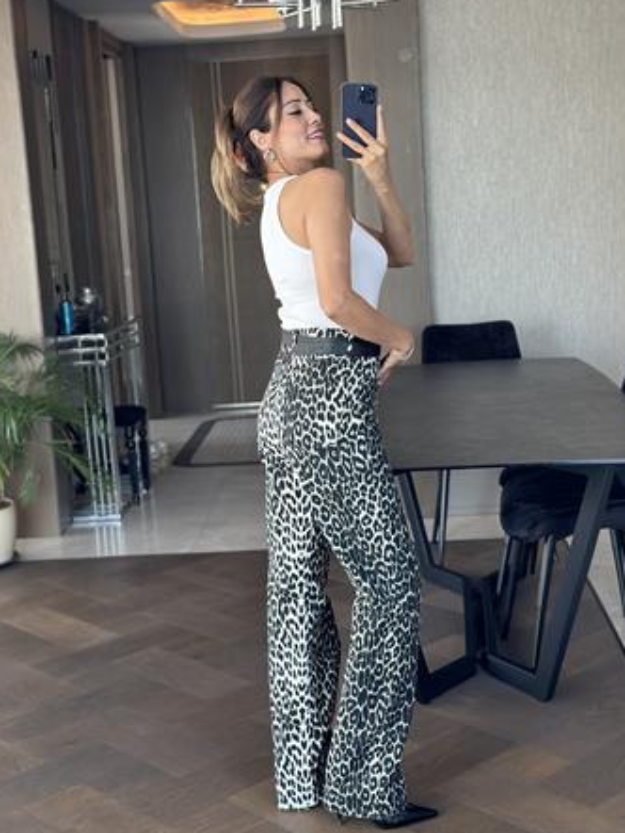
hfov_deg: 26.6
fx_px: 1323
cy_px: 388
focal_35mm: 55
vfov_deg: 34.9
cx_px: 341
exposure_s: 1/75
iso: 125
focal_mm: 6.86
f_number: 1.78
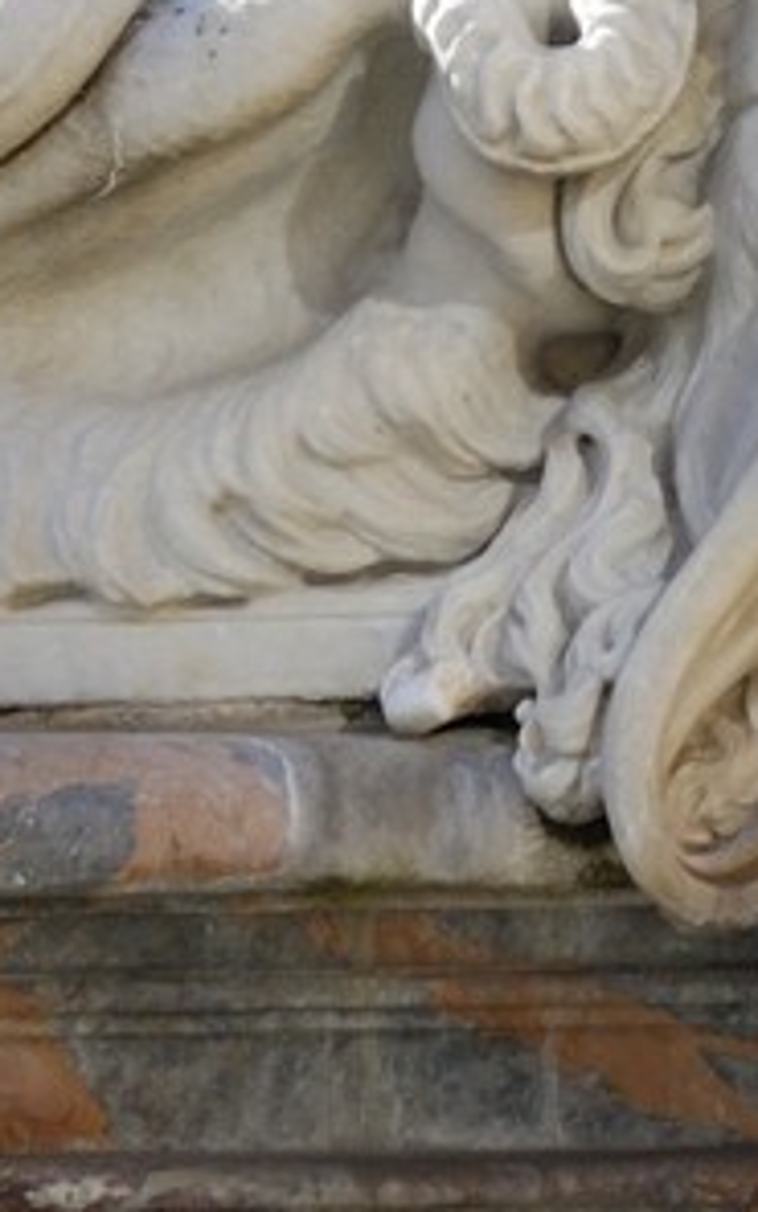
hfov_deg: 3.1
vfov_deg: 5.0
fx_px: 13618
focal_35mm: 412
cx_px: 1999
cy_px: -1138
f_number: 9.5
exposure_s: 1/100
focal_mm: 50
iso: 100
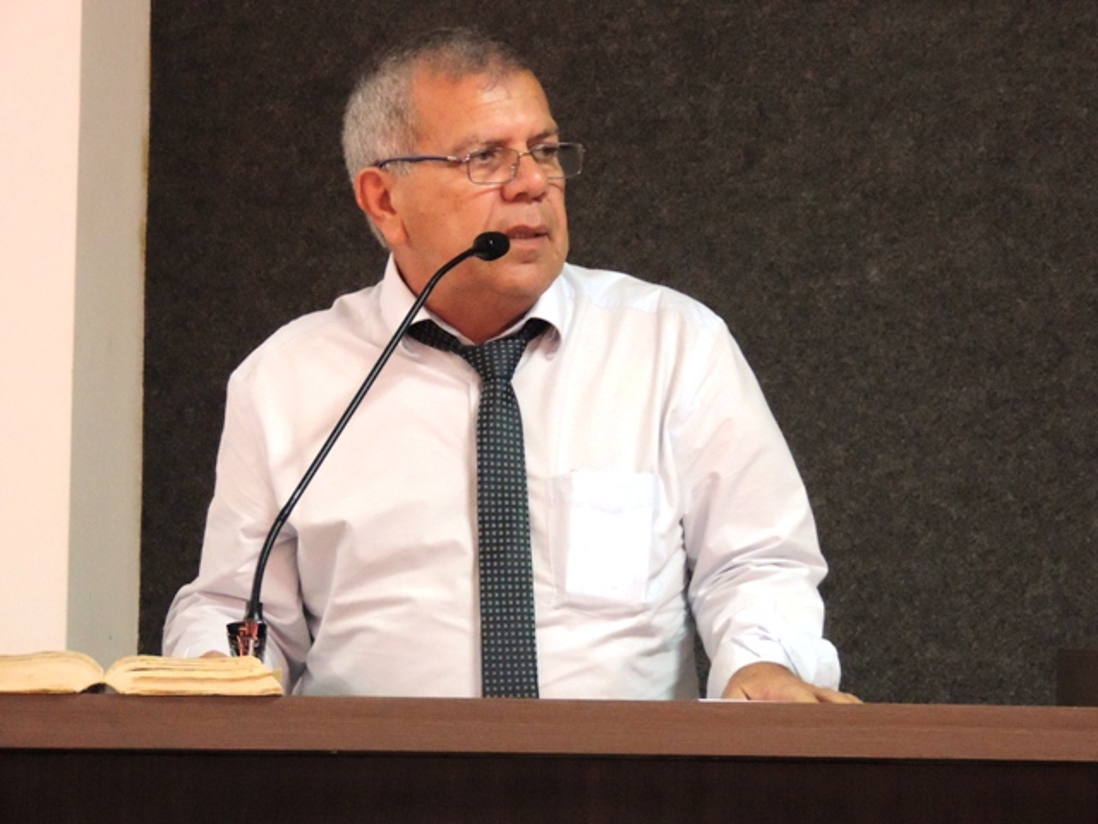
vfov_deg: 8.0
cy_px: 412
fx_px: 5868
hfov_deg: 10.7
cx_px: 549
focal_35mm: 185
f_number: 4.6
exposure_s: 1/30
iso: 1400
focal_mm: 33
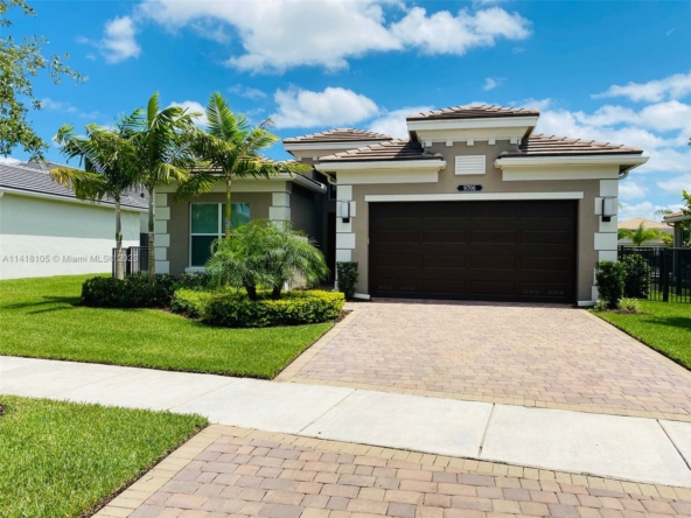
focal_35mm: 26
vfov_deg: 53.1
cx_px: 346
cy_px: 259
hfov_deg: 67.3
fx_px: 519
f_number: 1.8
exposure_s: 1/5236
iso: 32
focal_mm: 4.25
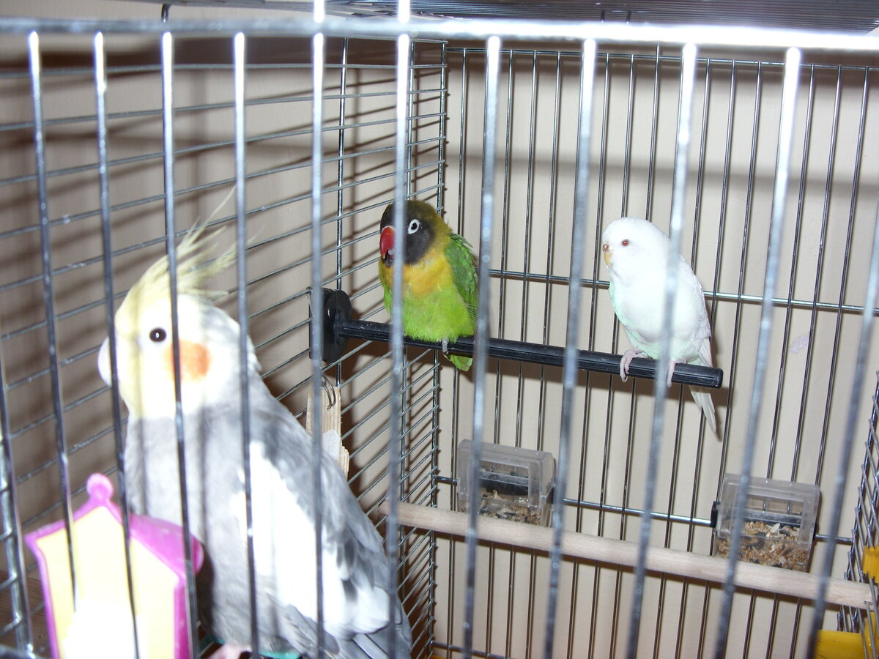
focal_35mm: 38
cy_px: 330
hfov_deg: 49.0
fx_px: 965
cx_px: 440
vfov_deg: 37.7
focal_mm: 6.3
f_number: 2.8
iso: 50
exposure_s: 1/30
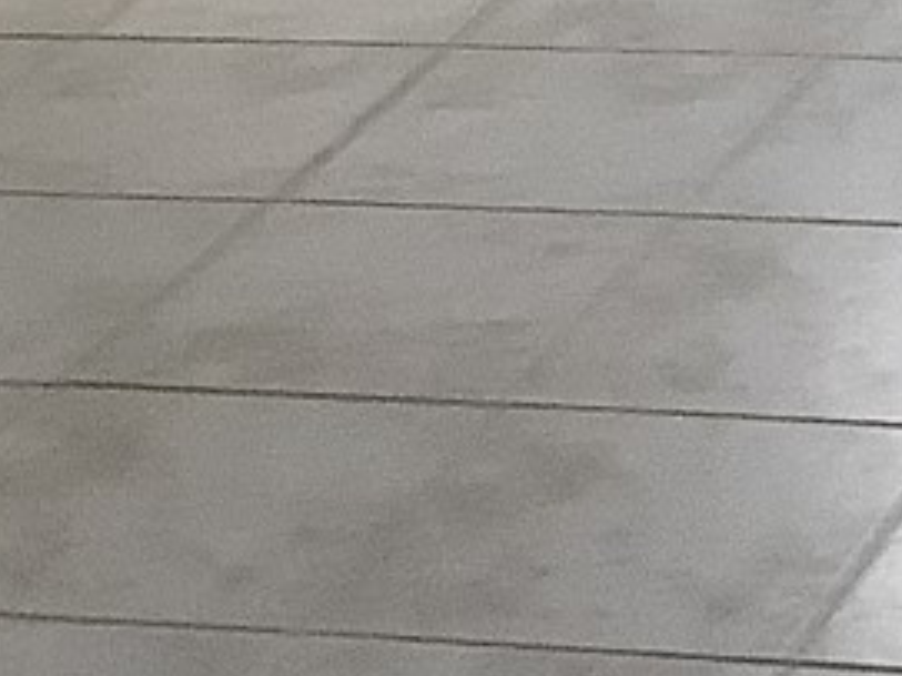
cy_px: 366
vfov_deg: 8.1
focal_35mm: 183
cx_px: 1341
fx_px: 4766
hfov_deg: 10.5
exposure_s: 1/60
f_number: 2.4
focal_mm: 3.3
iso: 64
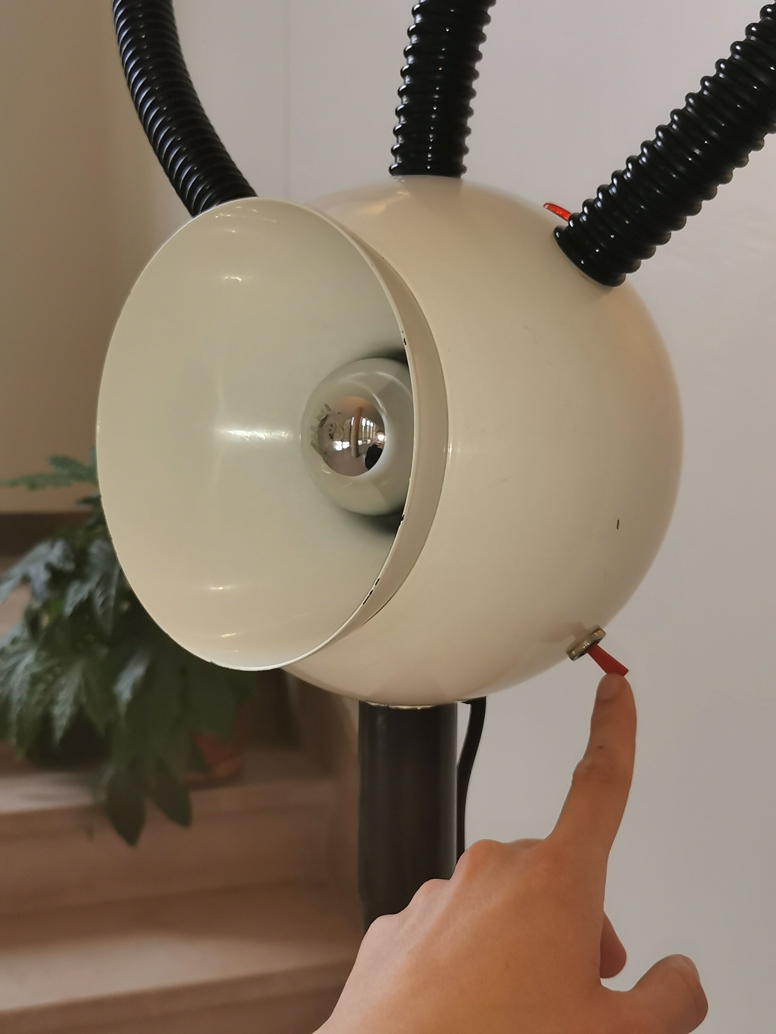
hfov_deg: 32.2
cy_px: 517
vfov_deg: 42.1
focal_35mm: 45
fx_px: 1345
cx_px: 388
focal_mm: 5.58
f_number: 1.8
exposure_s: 1/50
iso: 200
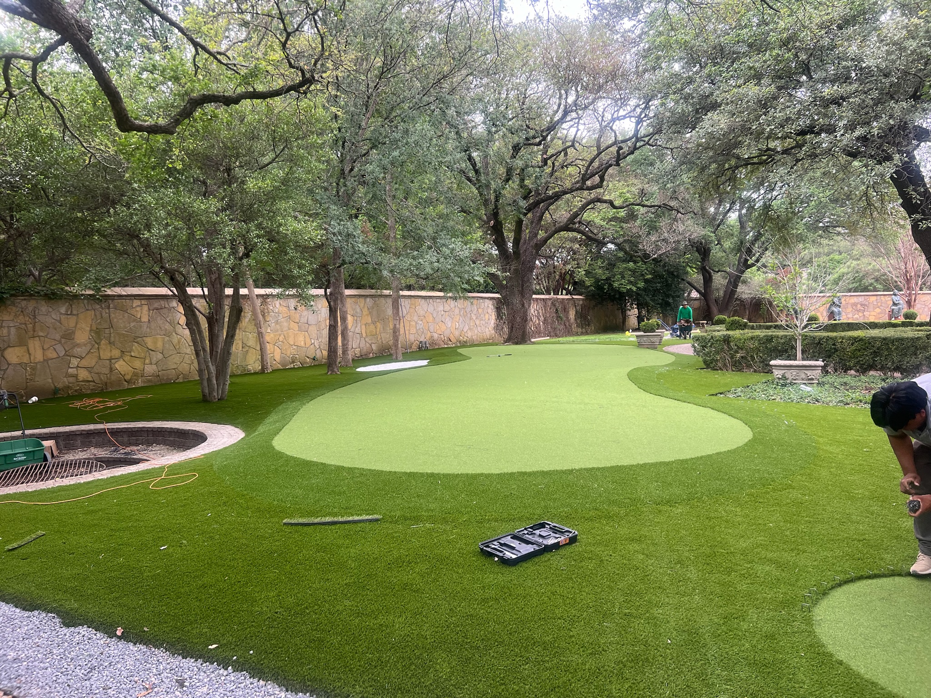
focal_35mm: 26
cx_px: 466
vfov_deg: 53.1
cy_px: 349
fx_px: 699
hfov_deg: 67.3
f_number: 1.5
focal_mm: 5.7
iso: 100
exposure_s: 1/121
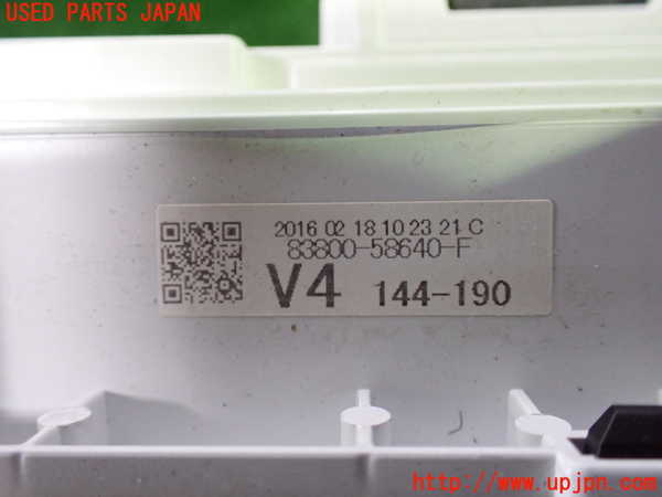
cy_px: 248
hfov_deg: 60.0
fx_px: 574
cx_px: 331
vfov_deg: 46.8
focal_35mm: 30
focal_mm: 5.4
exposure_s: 1/100
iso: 800
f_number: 2.3
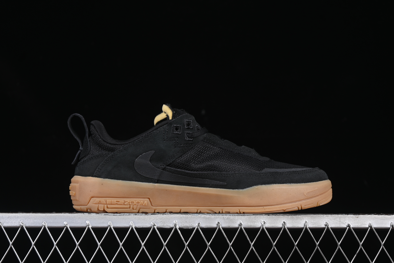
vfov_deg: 18.2
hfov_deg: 27.0
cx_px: 197
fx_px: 821
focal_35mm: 75
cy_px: 132
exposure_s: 1/60
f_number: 6.3
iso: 160
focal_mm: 50
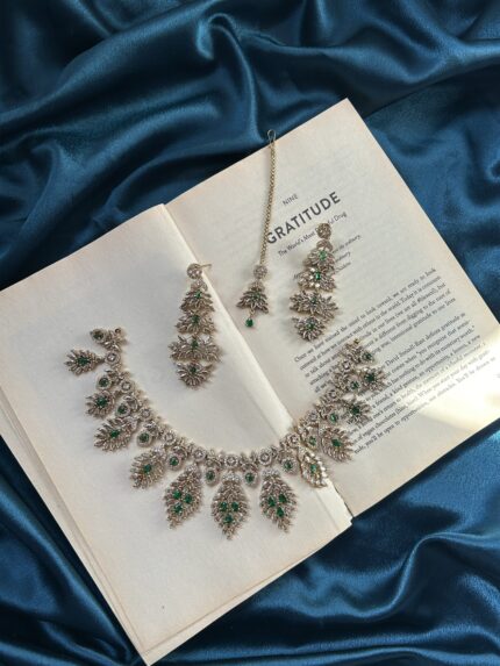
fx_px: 501
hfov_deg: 53.1
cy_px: 333
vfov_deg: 67.3
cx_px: 250
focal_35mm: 26
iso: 40
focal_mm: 5.7
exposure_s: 1/289
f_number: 1.5
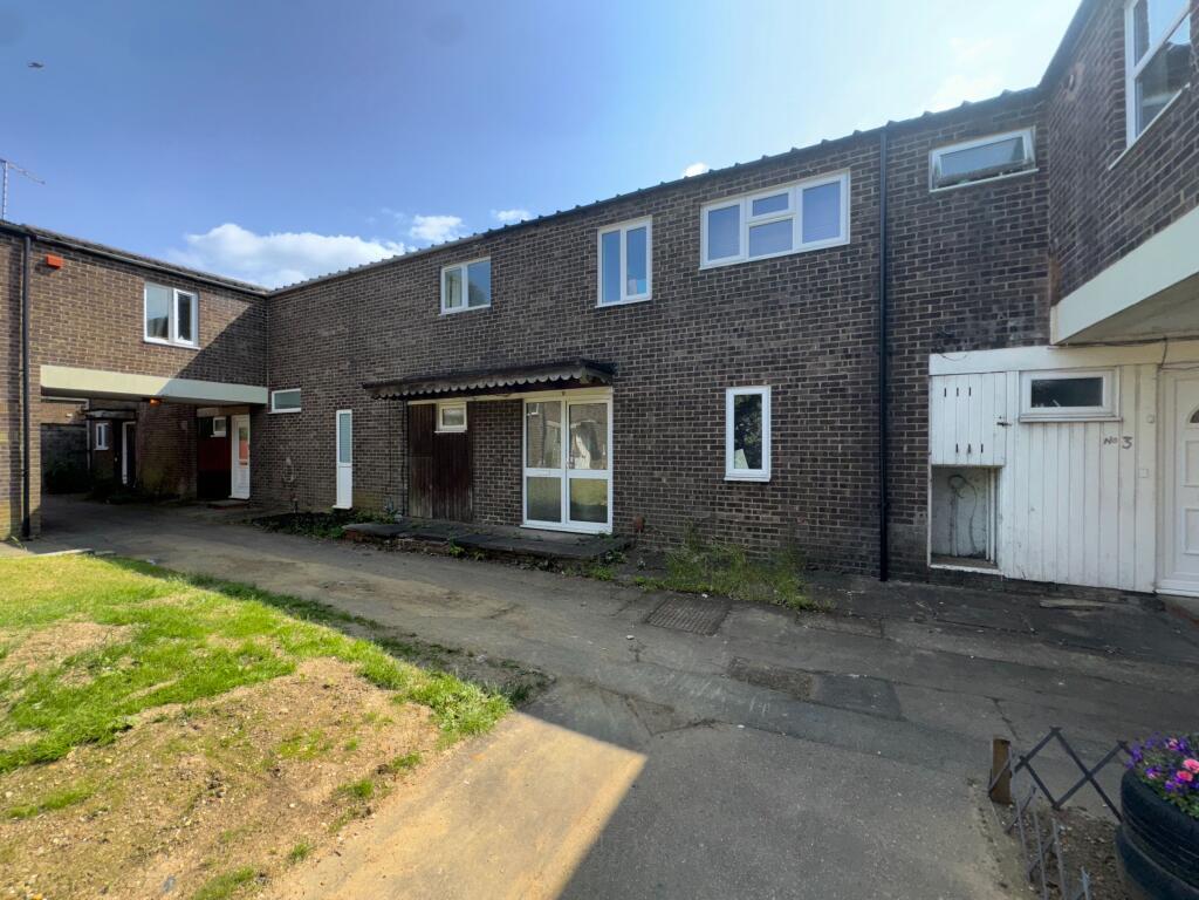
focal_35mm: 14
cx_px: 600
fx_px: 485
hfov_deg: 102.1
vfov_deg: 85.7
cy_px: 450
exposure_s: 1/573
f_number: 2.2
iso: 32
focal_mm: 2.22
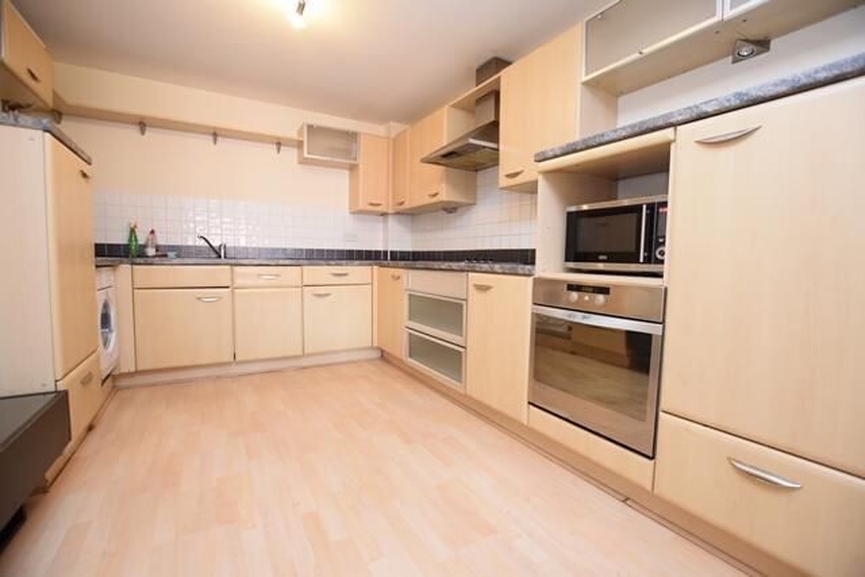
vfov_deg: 77.4
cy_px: 288
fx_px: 360
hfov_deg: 100.4
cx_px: 432
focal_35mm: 15
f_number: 3.5
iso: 1000
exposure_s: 1/60
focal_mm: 10
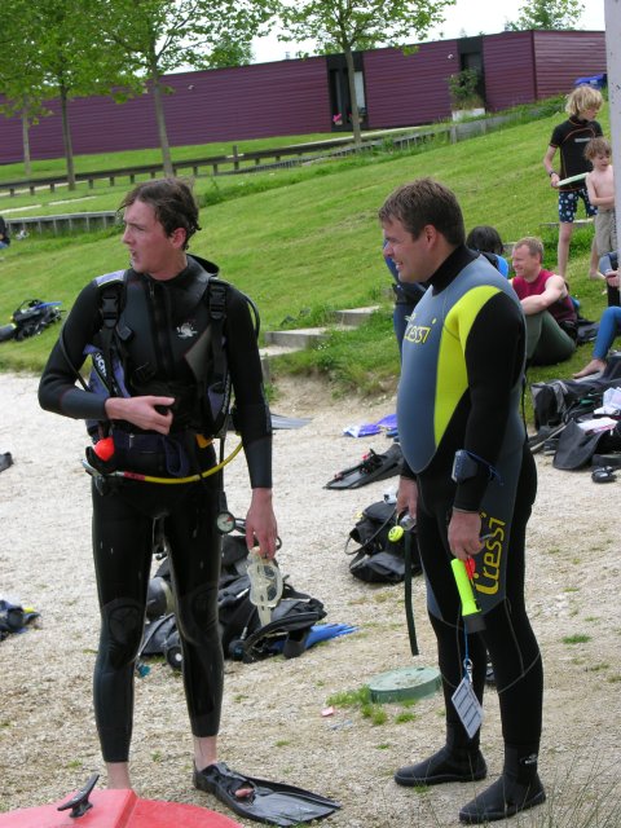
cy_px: 414
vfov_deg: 20.9
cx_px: 310
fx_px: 2248
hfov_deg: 15.7
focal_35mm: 94
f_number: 5.7
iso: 50
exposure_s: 1/126
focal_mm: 24
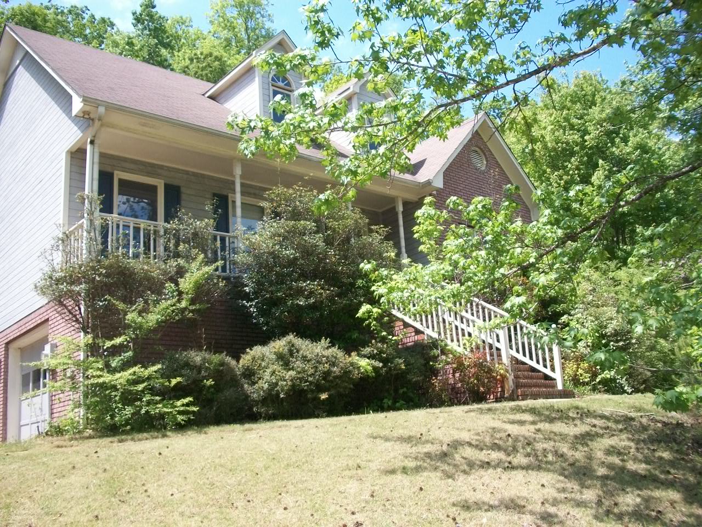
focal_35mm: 32
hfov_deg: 56.8
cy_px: 264
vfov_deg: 44.2
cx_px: 351
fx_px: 649
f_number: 2.9
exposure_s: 1/400
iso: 80
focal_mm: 5.7
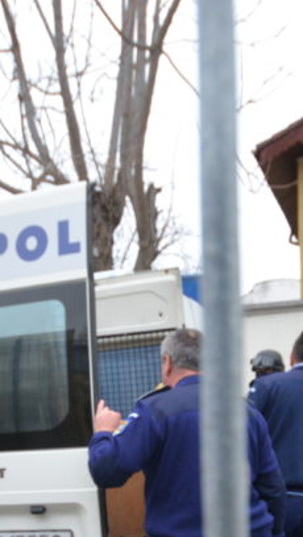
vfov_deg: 46.5
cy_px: 439
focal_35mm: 41
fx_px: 585
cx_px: 134
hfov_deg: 29.0
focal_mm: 10
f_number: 6.7
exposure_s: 1/250
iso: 1000
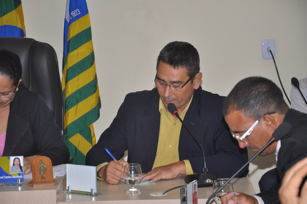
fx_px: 1022
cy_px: 102
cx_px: 154
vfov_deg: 11.4
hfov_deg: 17.1
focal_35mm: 120
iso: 400
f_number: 5.6
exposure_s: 1/125
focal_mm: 80
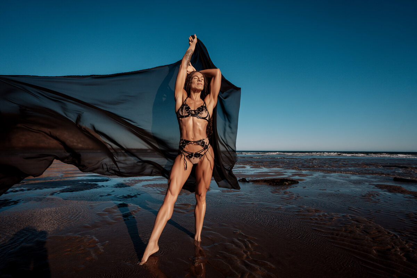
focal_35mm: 19
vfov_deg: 63.7
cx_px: 208
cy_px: 139
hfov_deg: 86.0
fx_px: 224
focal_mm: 19.3
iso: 160
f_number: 4
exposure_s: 1/4000
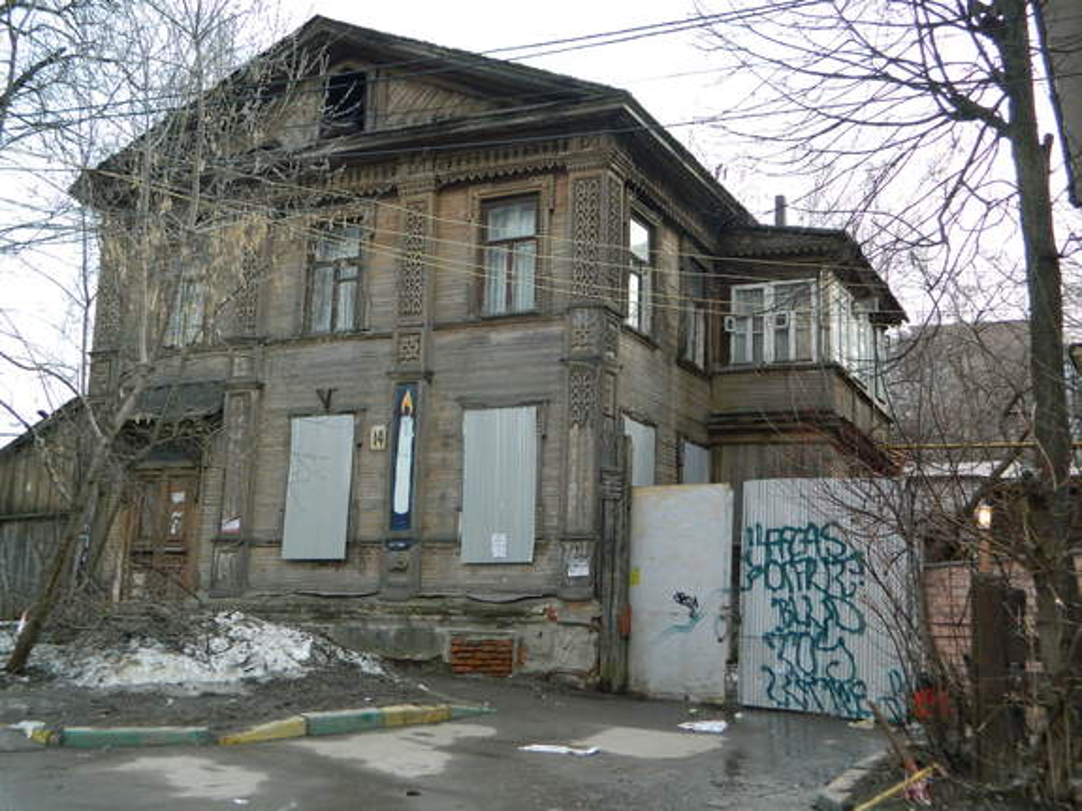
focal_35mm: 41
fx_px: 1281
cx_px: 541
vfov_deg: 35.1
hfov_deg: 45.8
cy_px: 406
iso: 220
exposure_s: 1/320
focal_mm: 7.3
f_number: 3.5
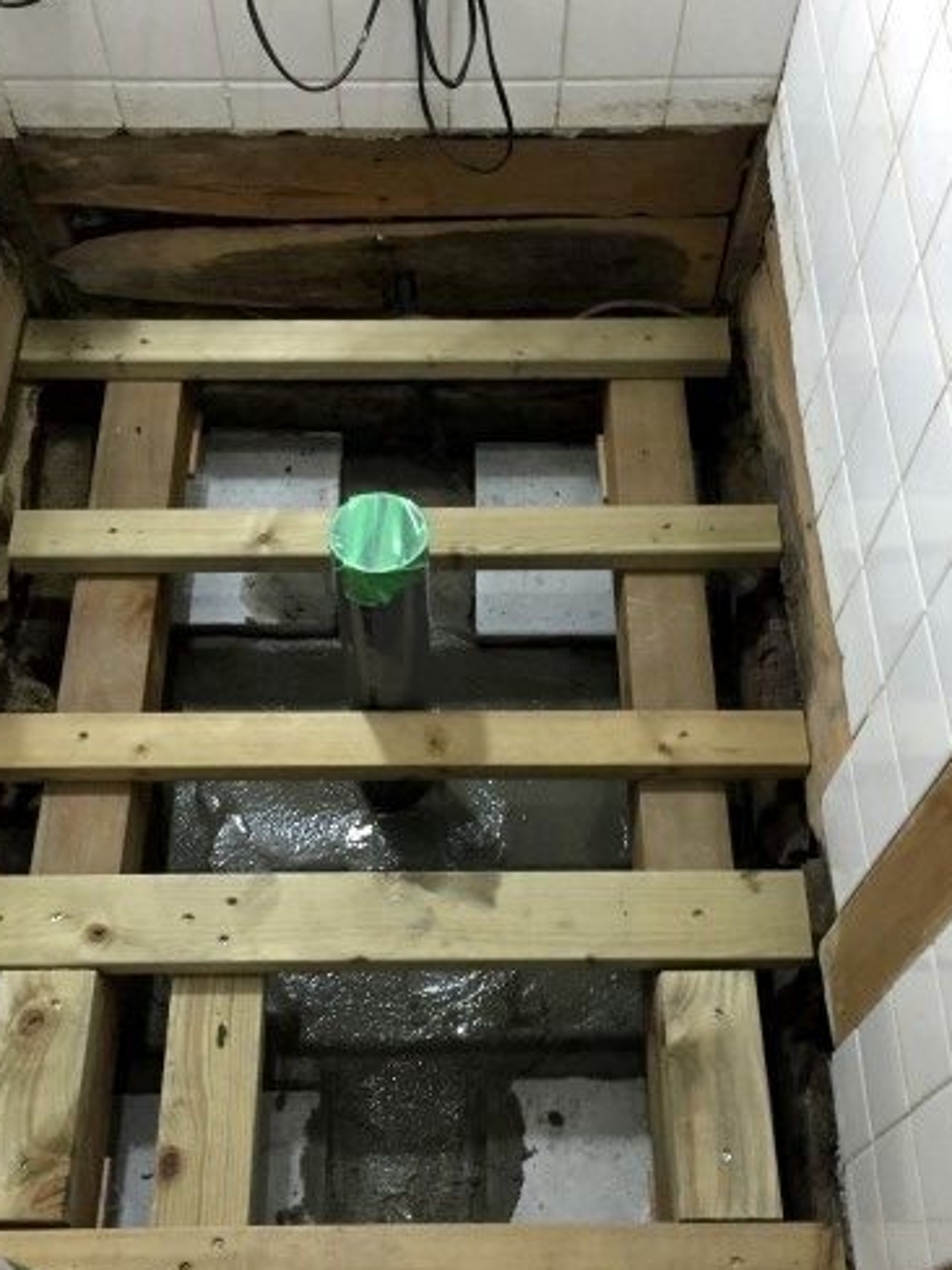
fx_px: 1393
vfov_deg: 48.9
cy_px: 697
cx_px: 466
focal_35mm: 38
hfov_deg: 37.7
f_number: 2.2
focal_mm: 4.15
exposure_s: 1/30
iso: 160
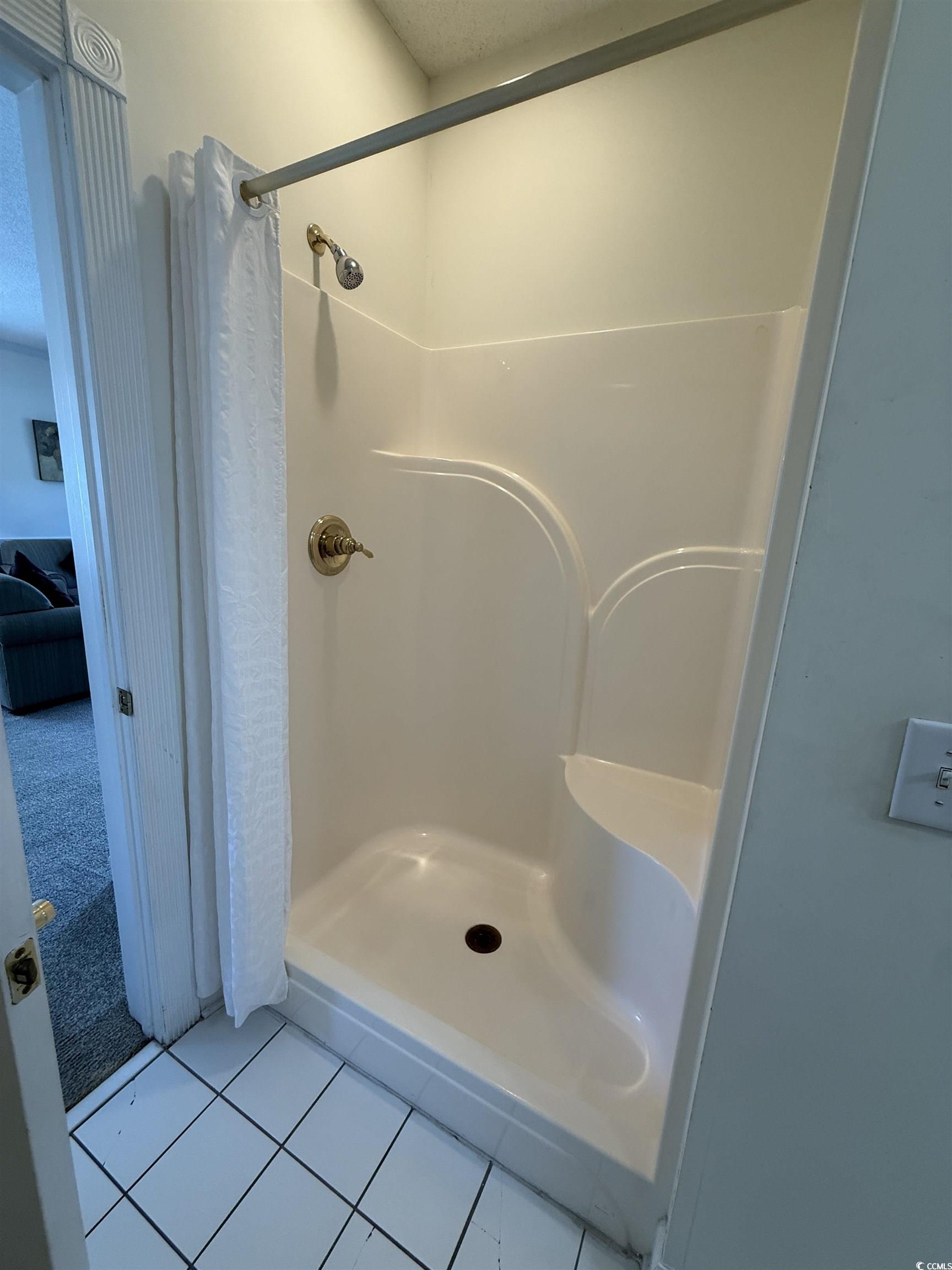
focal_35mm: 14
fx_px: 513
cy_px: 635
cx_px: 476
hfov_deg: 85.7
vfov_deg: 102.1
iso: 125
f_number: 2.2
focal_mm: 2.22
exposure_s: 1/120
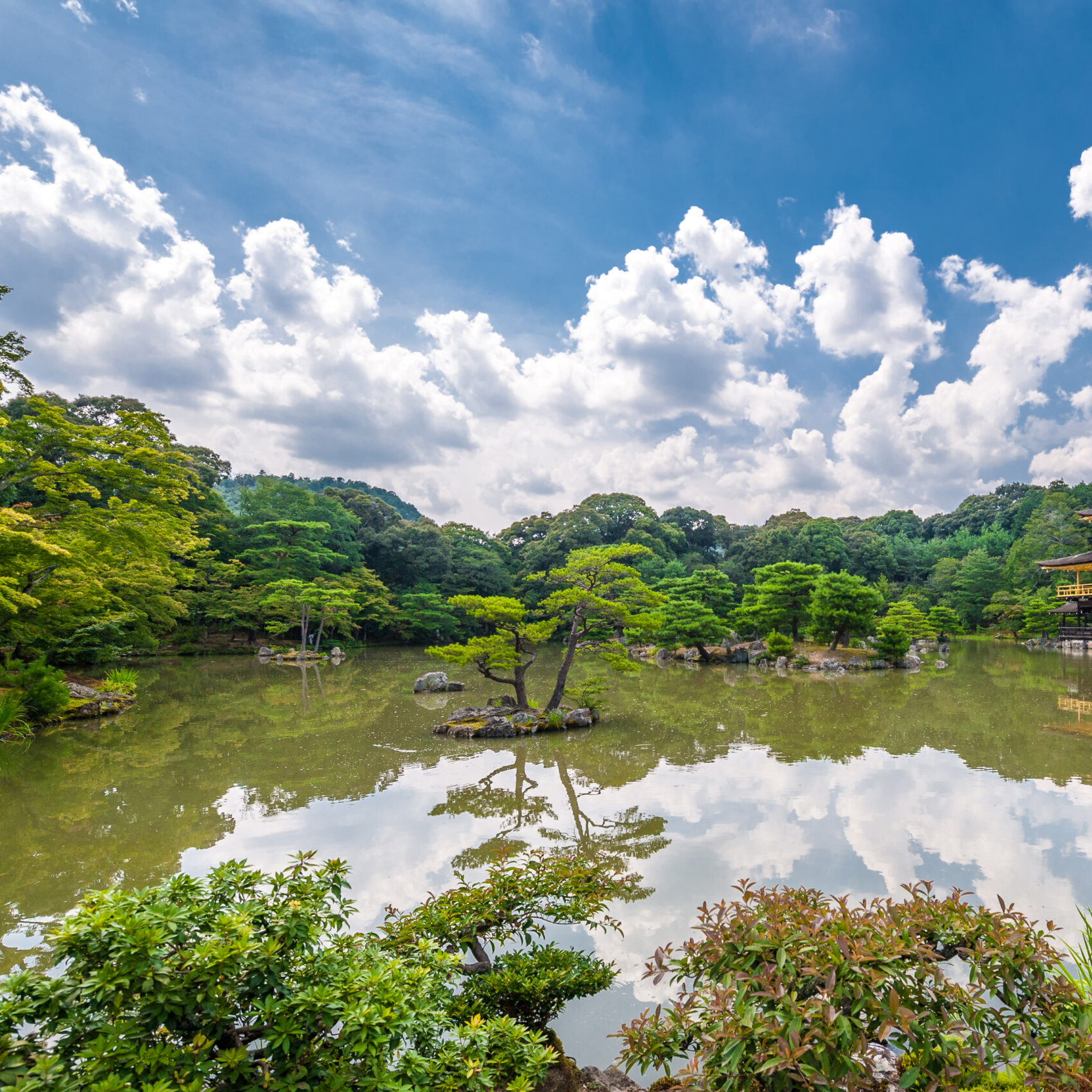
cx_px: 753
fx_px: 642
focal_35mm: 18
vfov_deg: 80.7
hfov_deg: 77.4
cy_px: 545
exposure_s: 1/1000
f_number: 6.3
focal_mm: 14
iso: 200
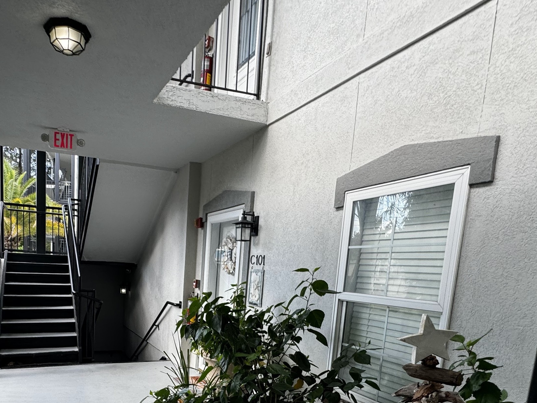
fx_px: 403
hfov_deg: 65.2
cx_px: 171
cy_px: 324
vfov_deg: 49.8
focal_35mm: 26
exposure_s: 1/105
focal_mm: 2.22
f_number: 2.2
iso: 40
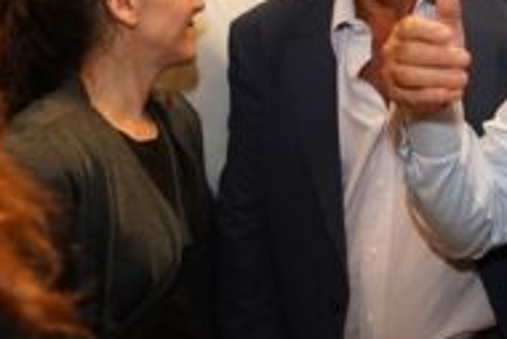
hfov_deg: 33.6
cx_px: 531
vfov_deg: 24.6
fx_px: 747
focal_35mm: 53
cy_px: 16
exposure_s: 1/160
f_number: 2.8
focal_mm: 24
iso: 4000
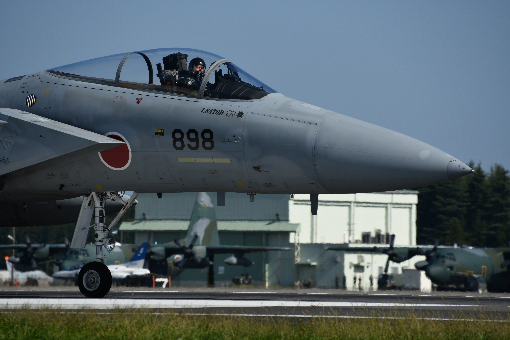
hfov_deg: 4.6
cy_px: 170
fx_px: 6375
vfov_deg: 3.1
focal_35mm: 450
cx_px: 255
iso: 200
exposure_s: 1/1000
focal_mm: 300
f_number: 8
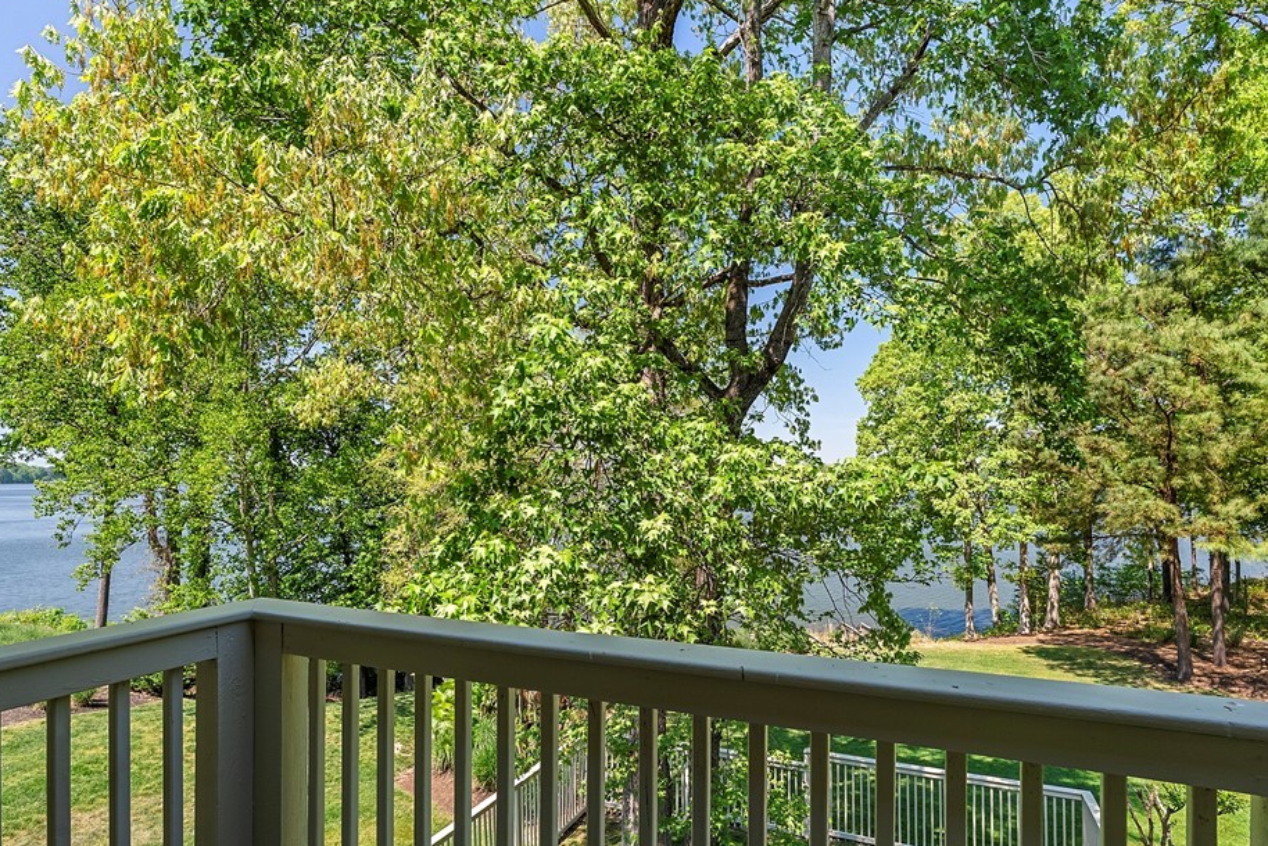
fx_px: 669
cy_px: 484
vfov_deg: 64.3
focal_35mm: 19
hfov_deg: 86.9
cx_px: 644
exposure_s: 1/160
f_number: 8
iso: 800
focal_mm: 16
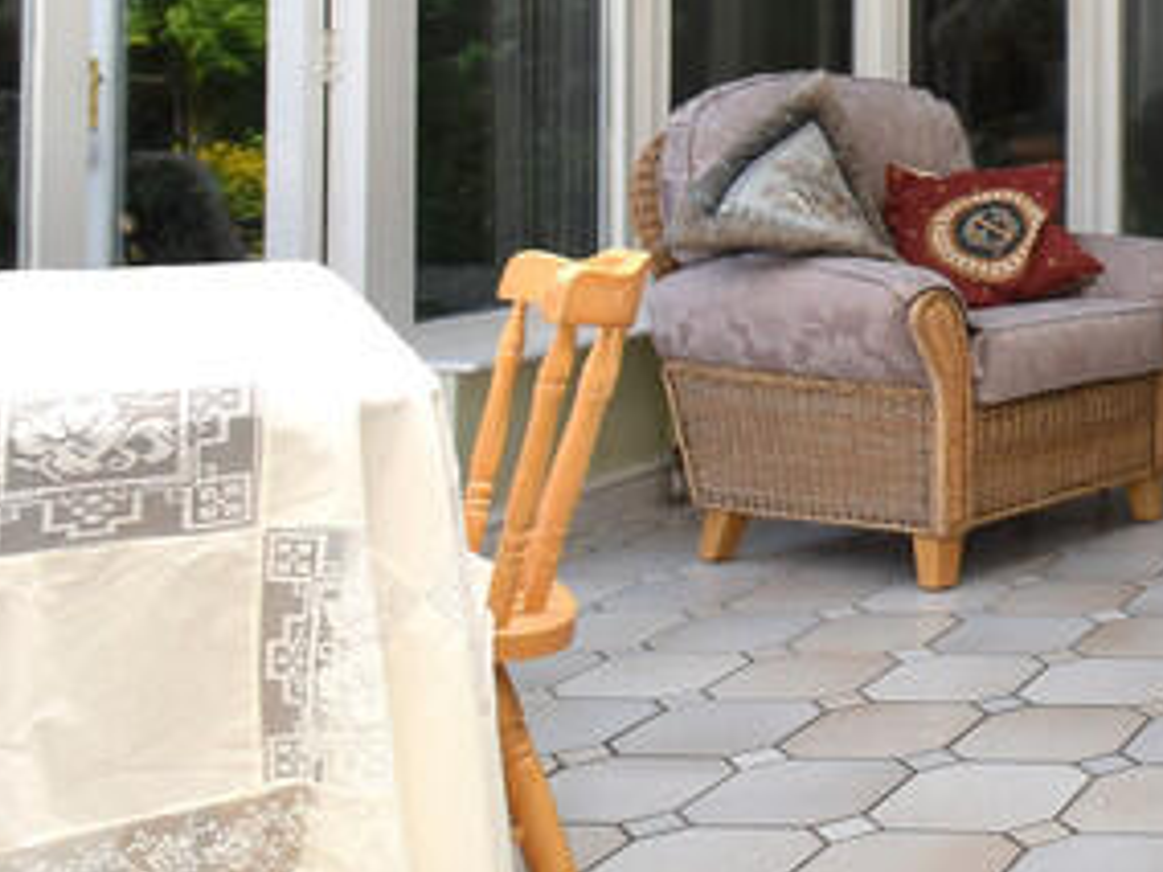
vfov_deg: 26.4
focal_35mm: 52
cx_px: 1638
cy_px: -14
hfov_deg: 27.9
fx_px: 1747
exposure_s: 1/200
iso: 320
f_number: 9
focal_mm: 10
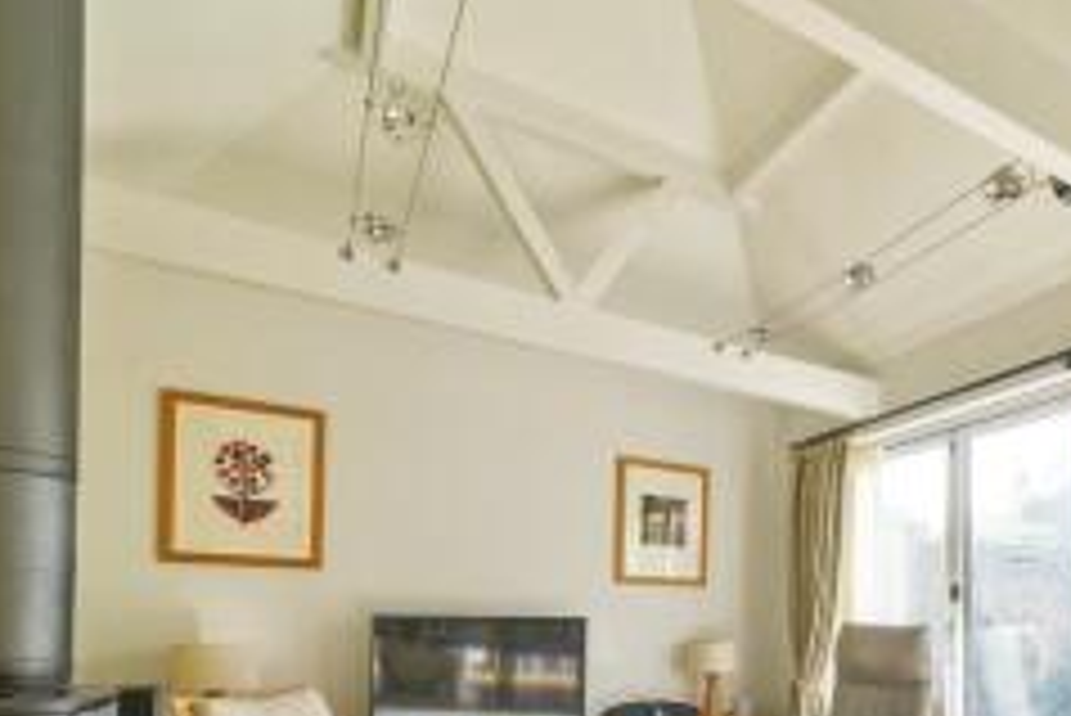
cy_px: 601
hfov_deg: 70.3
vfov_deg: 49.2
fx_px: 714
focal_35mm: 24
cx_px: 760
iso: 500
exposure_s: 1/100
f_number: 7.1
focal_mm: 12
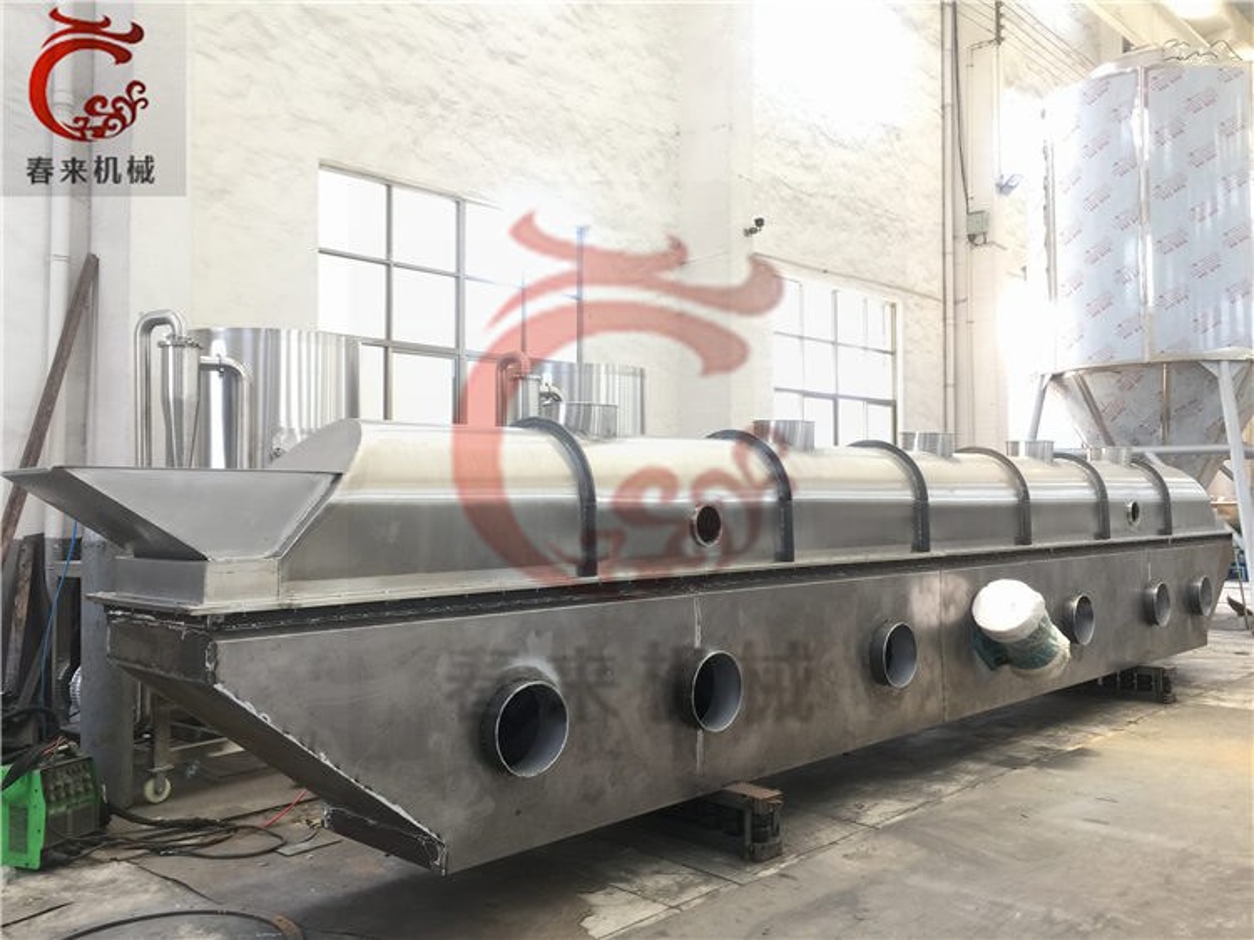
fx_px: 1050
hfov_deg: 61.7
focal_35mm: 29
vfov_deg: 48.2
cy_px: 470
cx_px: 627
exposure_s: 1/33
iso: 32
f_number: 2.2
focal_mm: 4.15
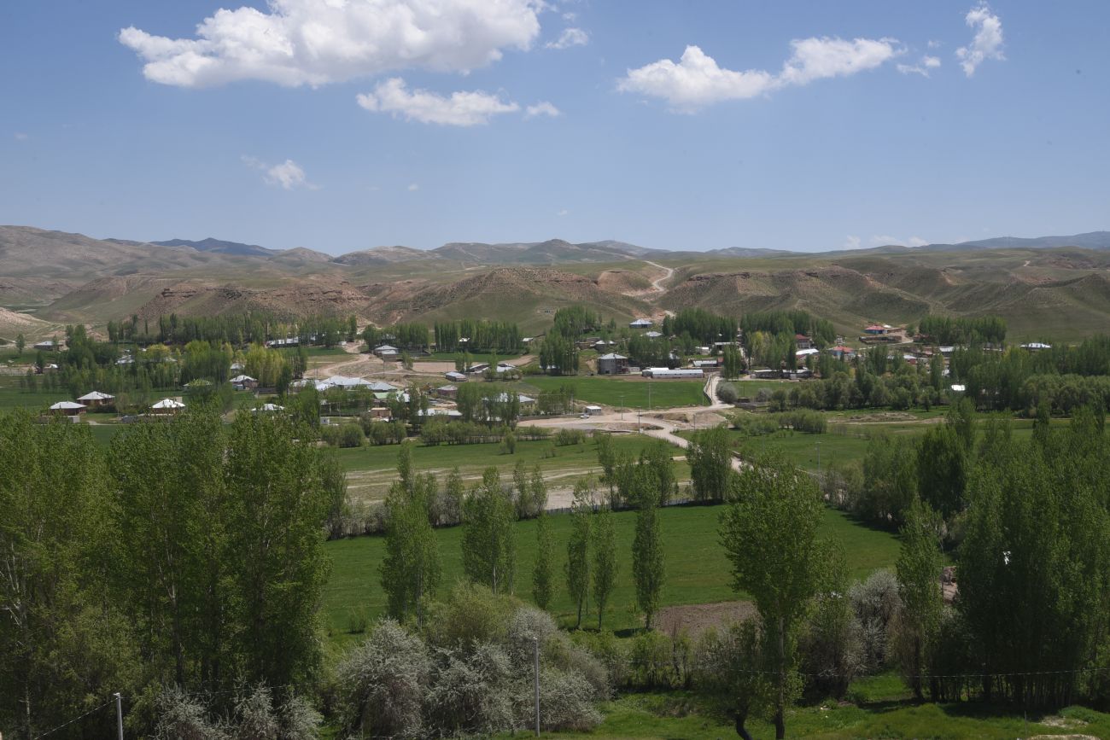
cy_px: 370
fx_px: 956
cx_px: 555
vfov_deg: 42.3
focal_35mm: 31
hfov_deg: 60.3
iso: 160
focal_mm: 31
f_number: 16
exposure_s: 1/160
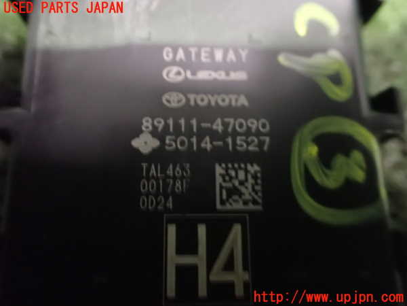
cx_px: 204
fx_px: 353
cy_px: 153
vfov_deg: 46.8
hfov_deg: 60.0
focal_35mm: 30
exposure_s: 1/15
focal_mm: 5.4
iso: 1600
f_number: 2.3
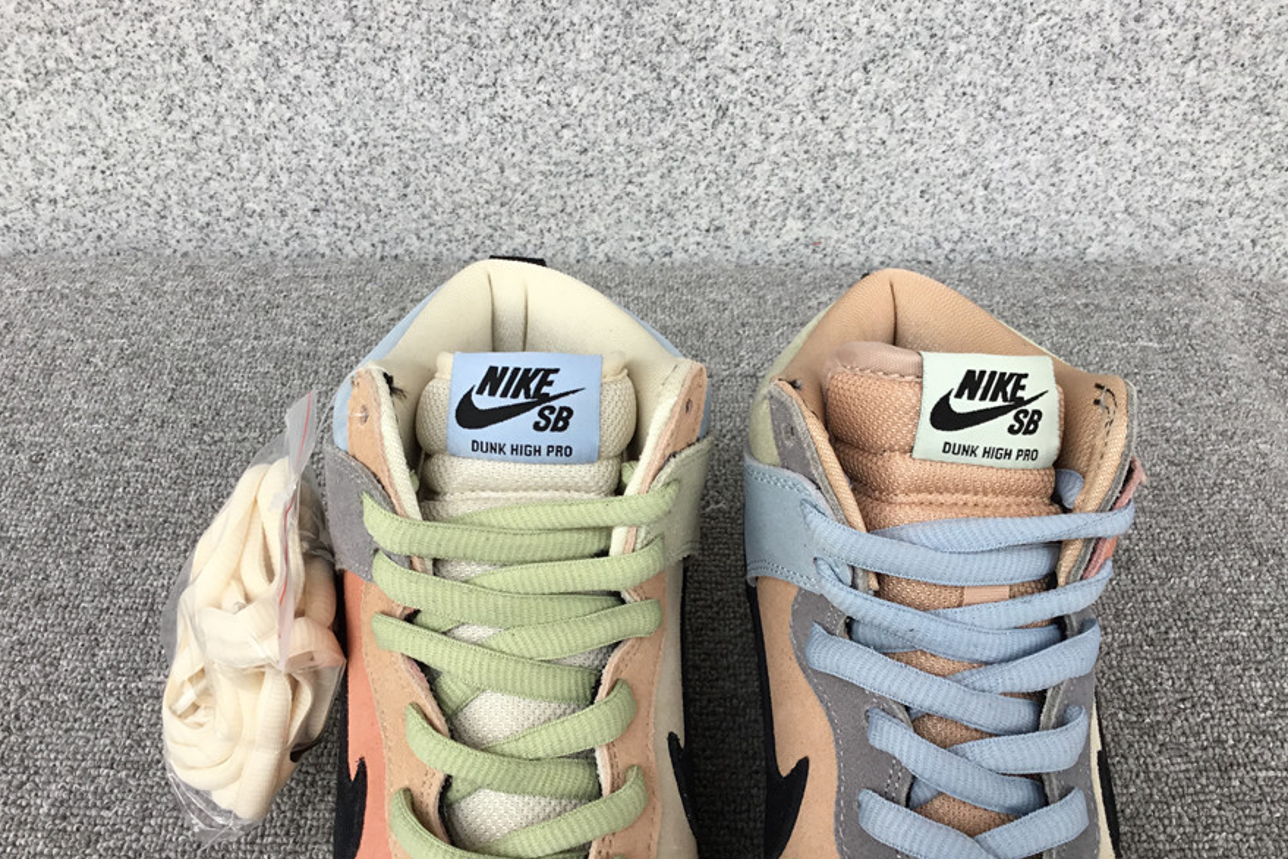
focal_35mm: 33
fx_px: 1181
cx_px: 637
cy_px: 484
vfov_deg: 39.9
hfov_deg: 57.2
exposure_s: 1/100
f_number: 2.4
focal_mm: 3.3
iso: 40
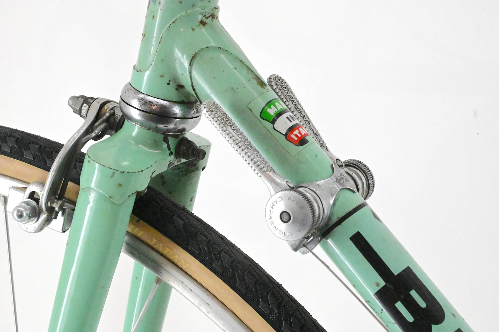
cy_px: 166
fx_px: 970
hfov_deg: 28.9
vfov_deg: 19.4
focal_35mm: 70
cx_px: 250
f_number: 20
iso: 22800
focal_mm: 70
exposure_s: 1/640
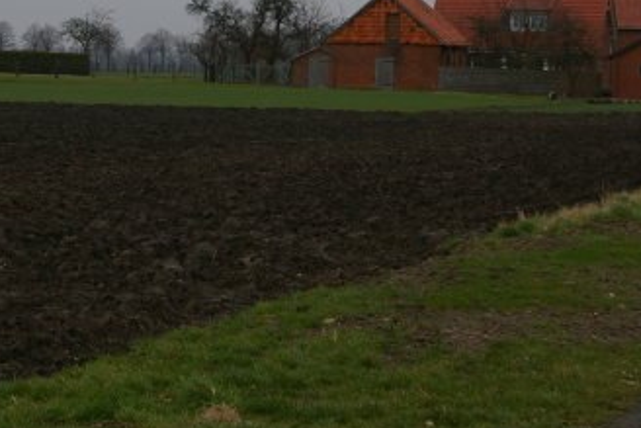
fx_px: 2476
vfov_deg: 9.8
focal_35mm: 139
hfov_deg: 14.7
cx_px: 250
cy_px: -59
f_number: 9.5
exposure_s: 1/250
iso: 200
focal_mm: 38
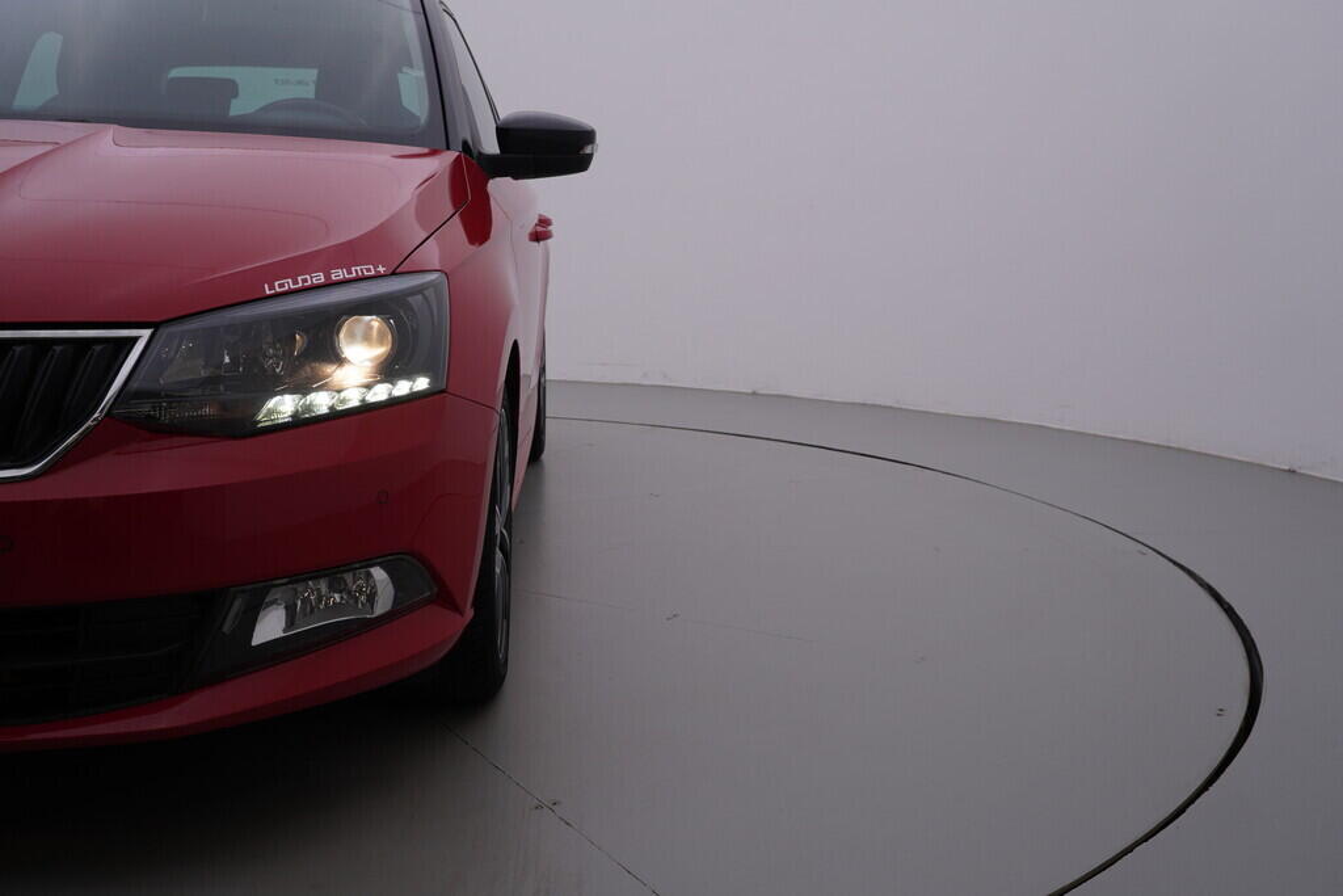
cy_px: 448
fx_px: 1343
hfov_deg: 53.1
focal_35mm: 36
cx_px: 672
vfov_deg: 36.9
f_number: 5
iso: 125
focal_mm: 24
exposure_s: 1/125
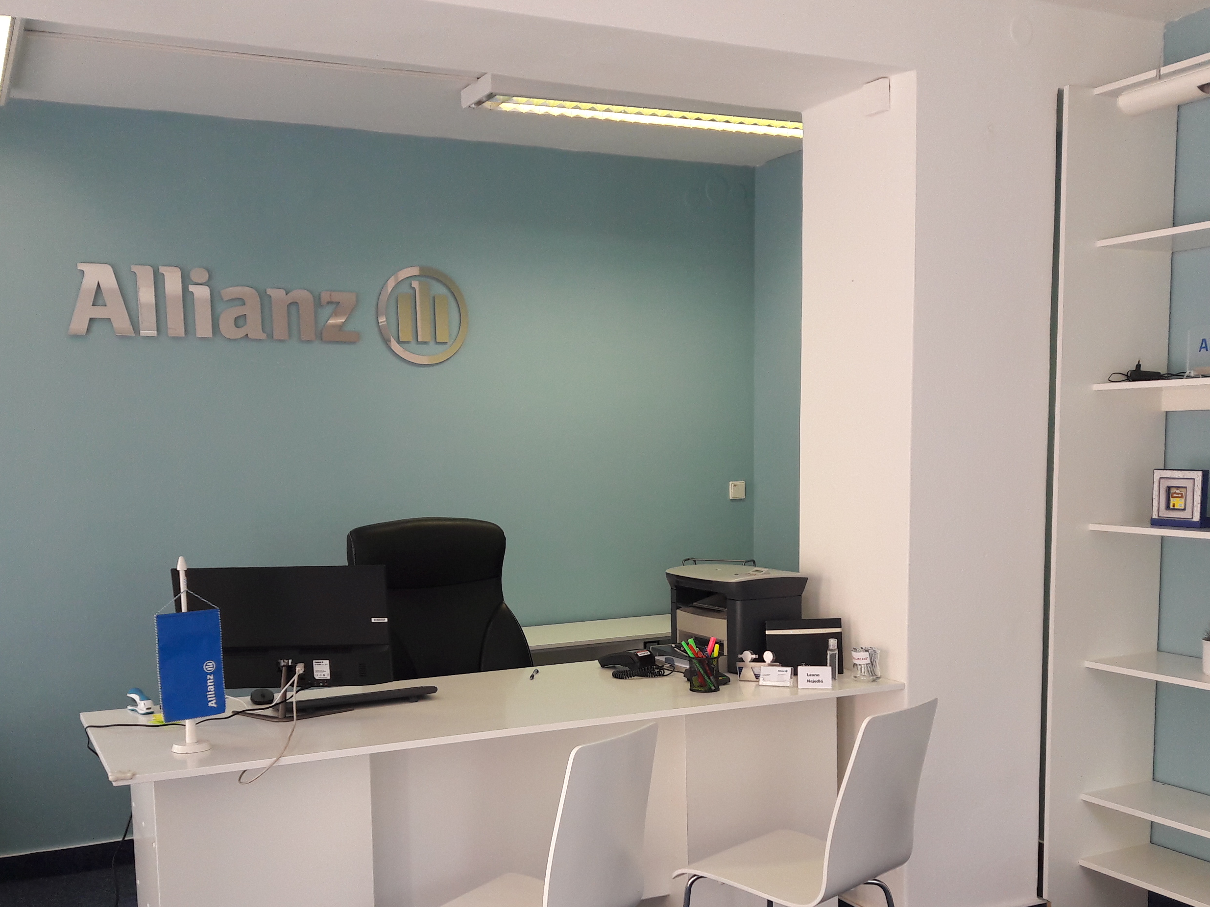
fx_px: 1293
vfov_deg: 38.4
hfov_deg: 50.1
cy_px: 581
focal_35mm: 37
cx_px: 556
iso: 64
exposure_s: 1/100
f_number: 1.9
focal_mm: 3.7
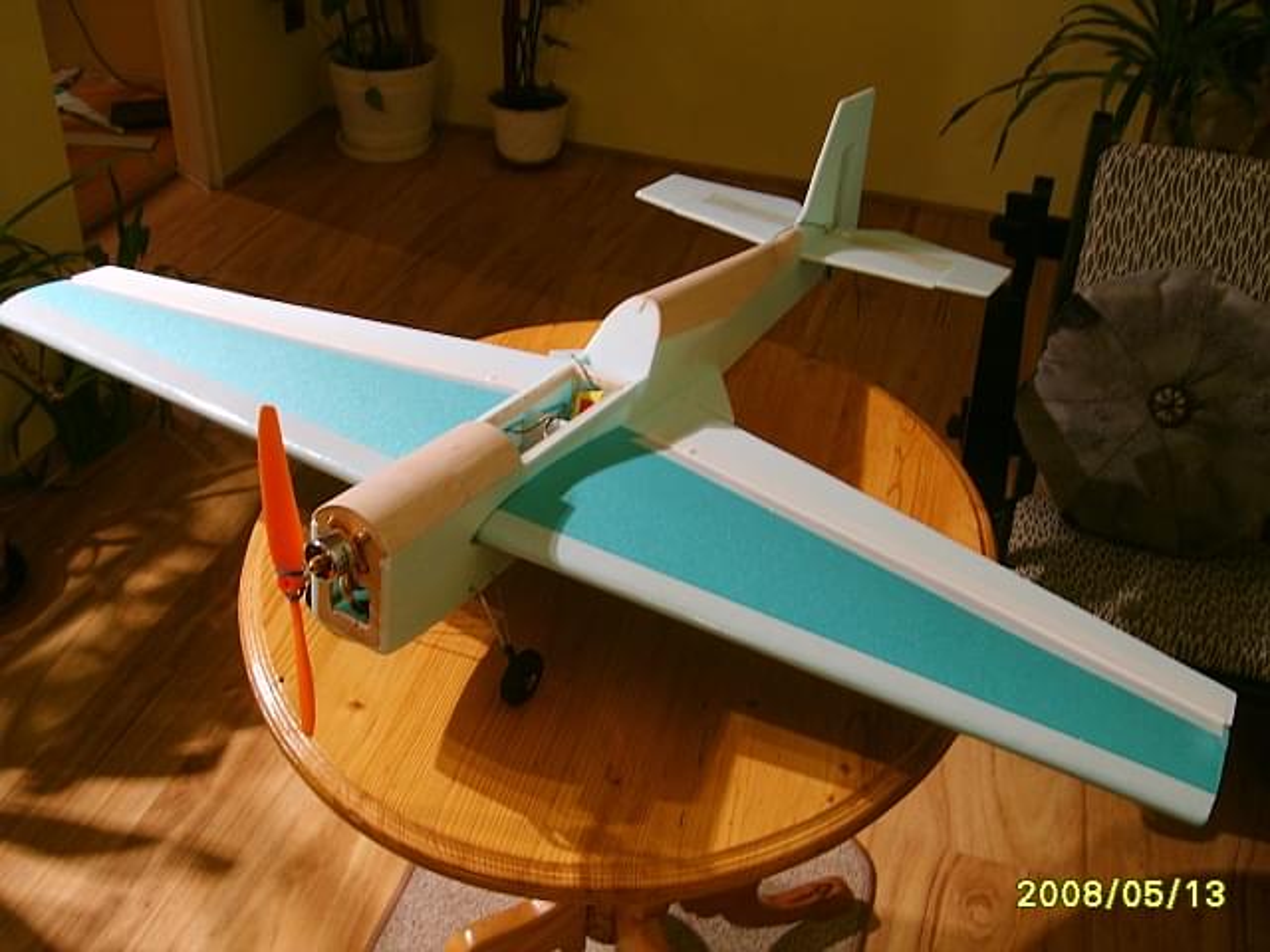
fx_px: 1284
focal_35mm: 35
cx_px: 635
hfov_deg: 52.6
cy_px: 476
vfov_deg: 40.7
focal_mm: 5.8
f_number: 2.8
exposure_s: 1/8
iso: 139
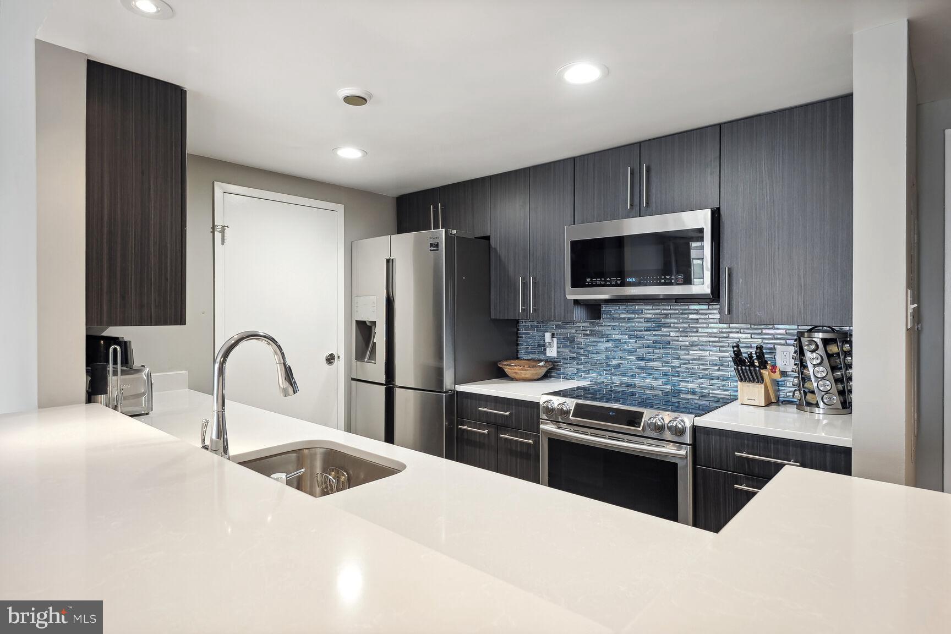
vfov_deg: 64.6
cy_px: 317
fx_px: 502
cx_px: 476
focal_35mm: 19
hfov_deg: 86.9
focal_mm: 19
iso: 200
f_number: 8
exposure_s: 1/6
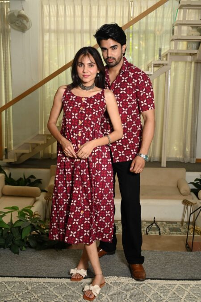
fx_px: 344
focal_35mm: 41
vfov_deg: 47.4
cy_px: 151
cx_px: 100
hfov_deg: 32.6
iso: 640
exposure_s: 1/160
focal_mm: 41
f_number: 7.1
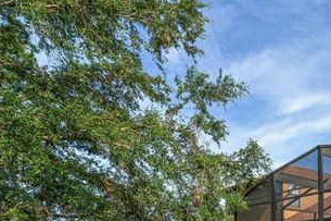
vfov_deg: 31.0
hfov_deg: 41.4
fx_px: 344
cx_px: 361
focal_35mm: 37
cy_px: 252
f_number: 7.1
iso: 200
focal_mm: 16.2
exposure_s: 1/250
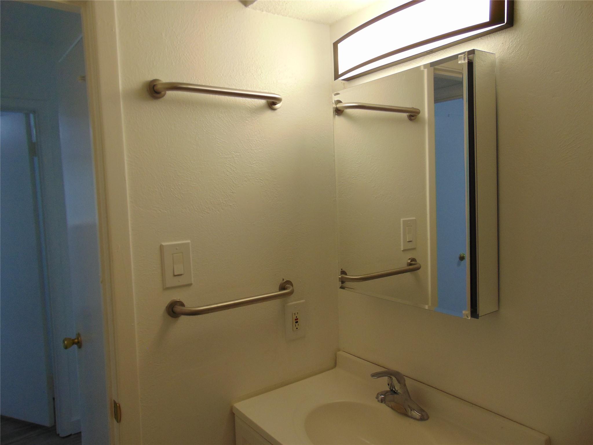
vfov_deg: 54.9
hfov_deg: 69.4
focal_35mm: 25
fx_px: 428
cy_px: 222
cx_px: 296
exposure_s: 1/60
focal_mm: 4.5
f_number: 3
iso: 80
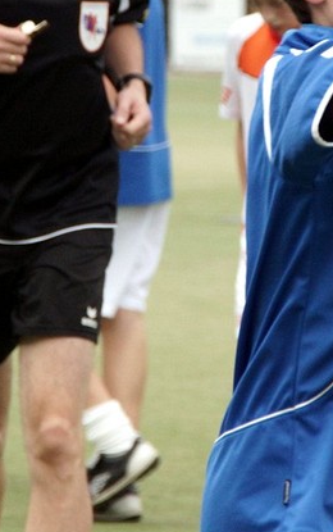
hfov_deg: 2.2
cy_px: 178
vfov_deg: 3.5
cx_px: 425
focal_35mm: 603
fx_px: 8741
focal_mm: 160
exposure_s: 1/500
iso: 640
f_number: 8
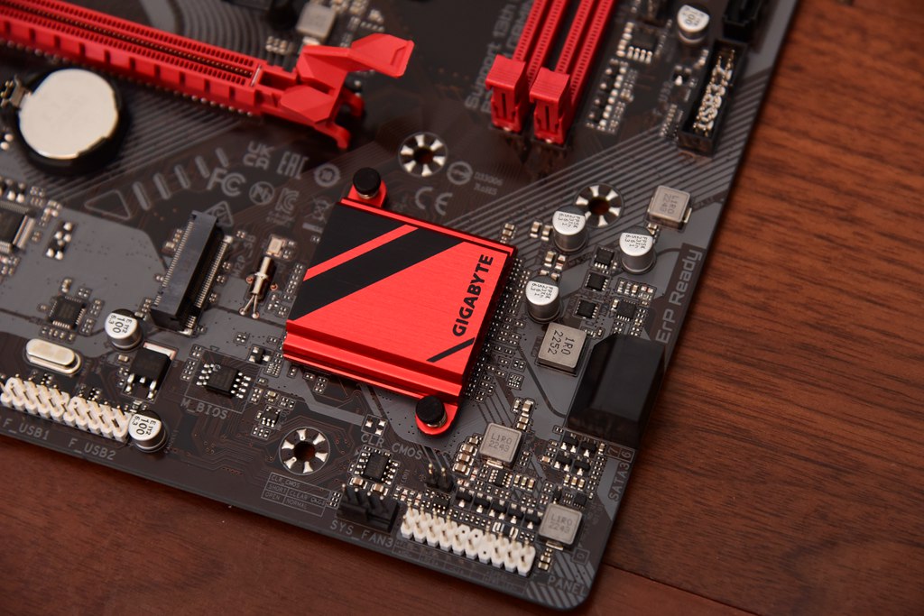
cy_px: 308
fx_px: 3080
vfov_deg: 11.4
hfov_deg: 17.1
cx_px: 462
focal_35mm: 120
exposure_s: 1/60
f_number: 5.6
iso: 1600
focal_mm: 120
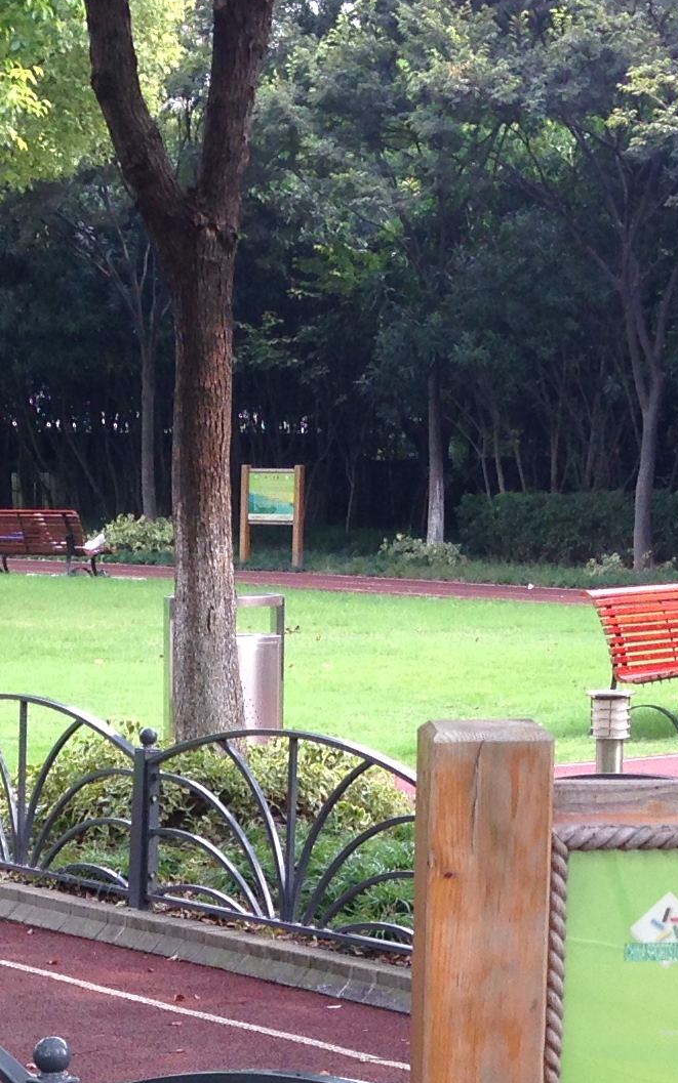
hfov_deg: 12.1
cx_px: 148
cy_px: 1240
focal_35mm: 108
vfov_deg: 18.4
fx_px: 3192
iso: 50
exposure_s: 1/167
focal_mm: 4.12
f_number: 2.4
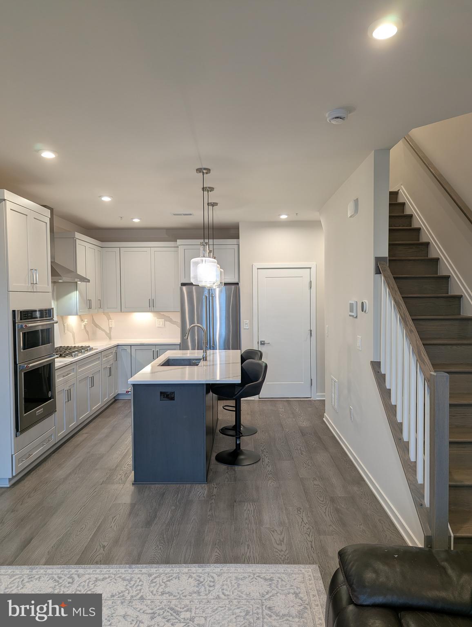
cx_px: 236
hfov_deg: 56.9
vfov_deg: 71.5
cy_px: 314
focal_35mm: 24
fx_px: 435
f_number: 1.85
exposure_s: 1/30
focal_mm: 6.81
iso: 50
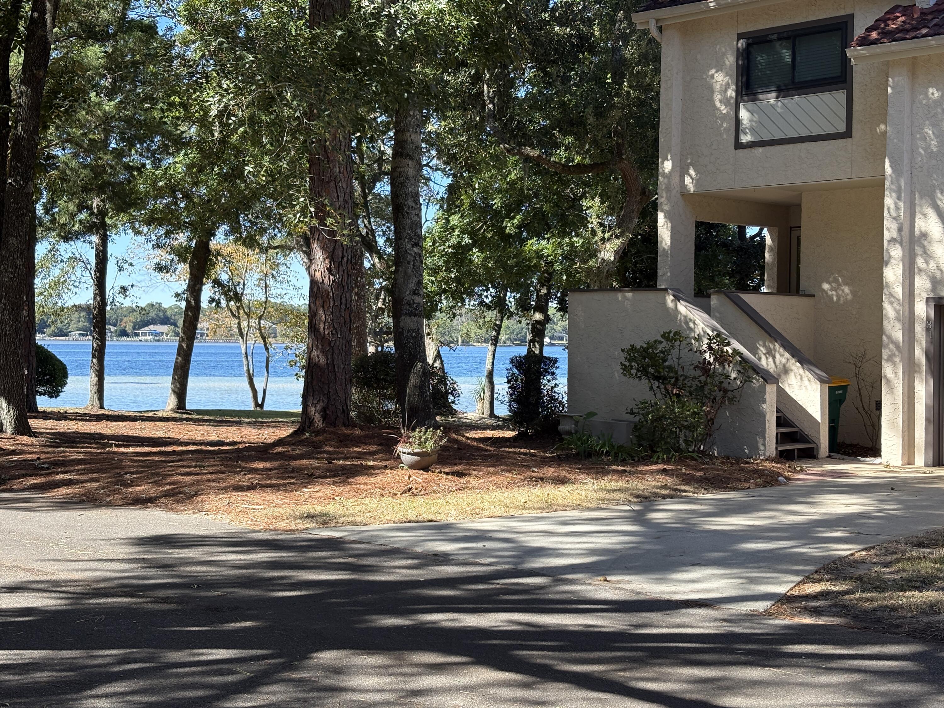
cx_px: 472
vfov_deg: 28.0
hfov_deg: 36.8
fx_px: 1418
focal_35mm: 52
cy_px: 354
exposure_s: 1/732
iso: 32
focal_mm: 5.96
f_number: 1.6
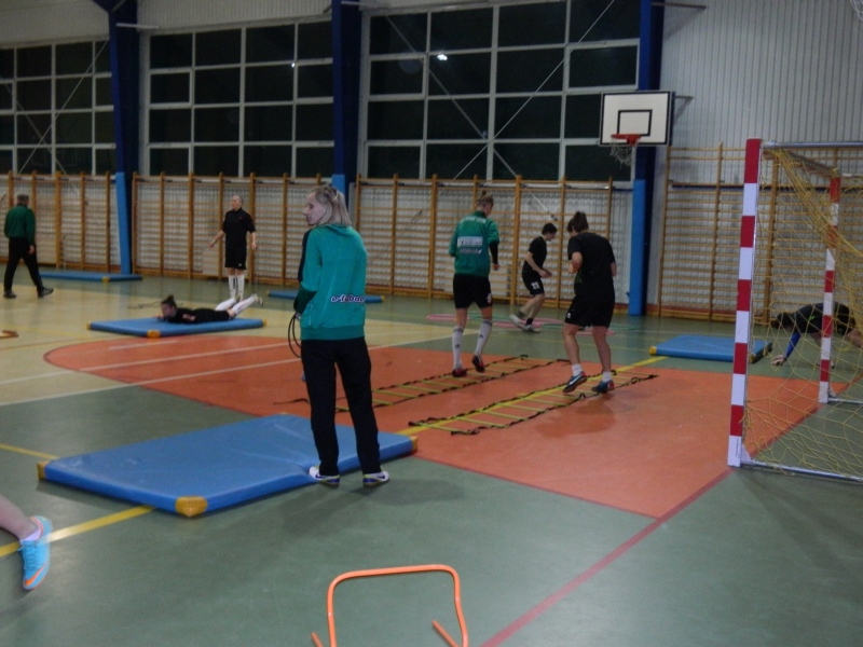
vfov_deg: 35.1
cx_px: 432
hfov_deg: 45.8
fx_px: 1022
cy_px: 324
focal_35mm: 41
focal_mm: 7.3
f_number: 3.5
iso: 400
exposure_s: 1/40
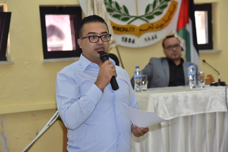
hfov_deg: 18.3
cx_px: 114
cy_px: 76
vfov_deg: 12.2
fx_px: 709
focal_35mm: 112
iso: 1600
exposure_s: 1/250
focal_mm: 112
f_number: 7.1
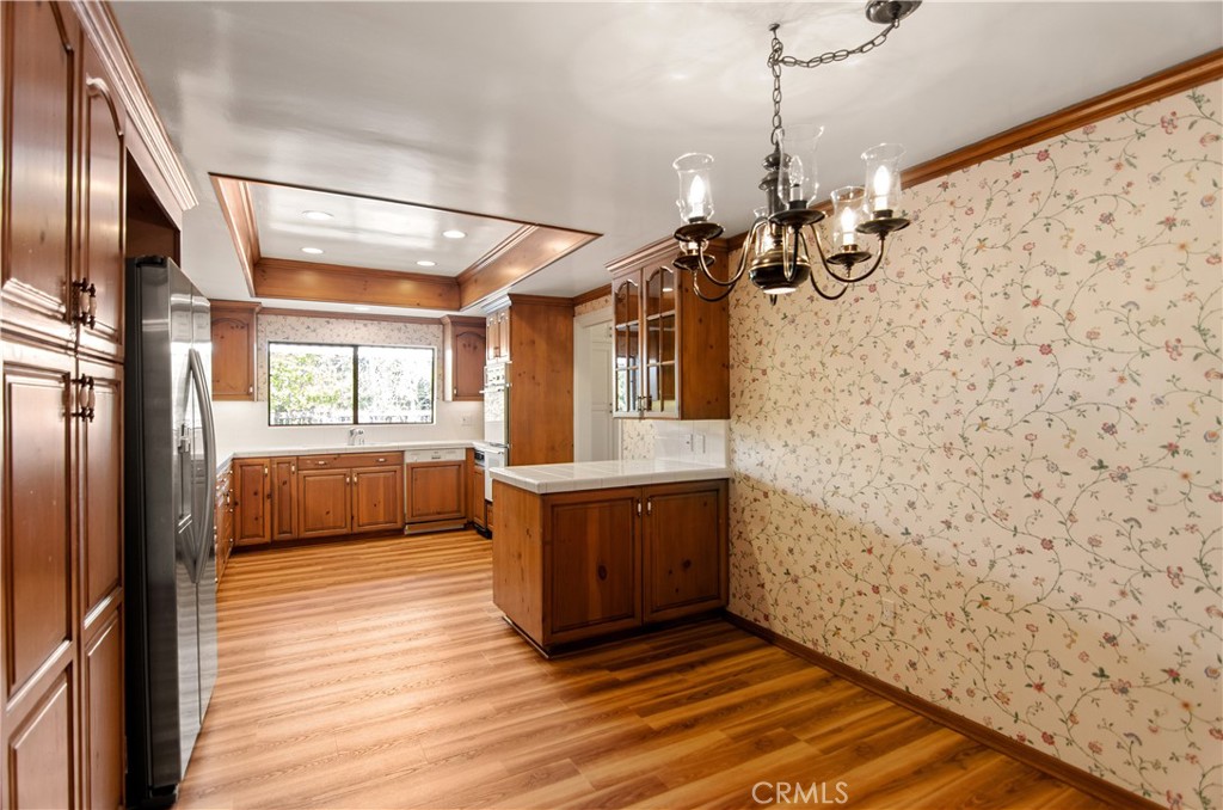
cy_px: 405
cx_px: 612
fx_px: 559
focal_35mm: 16
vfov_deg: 71.8
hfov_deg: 95.1
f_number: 2.8
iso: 400
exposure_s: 1/30
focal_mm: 11
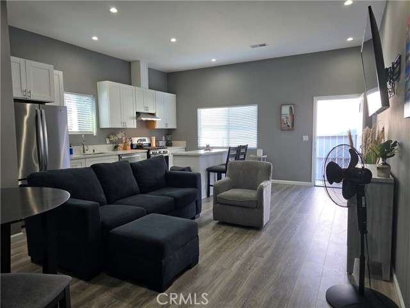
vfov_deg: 58.9
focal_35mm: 23
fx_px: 272
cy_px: 154
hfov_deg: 73.9
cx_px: 205
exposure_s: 1/120
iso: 80
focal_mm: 6.3
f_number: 1.7
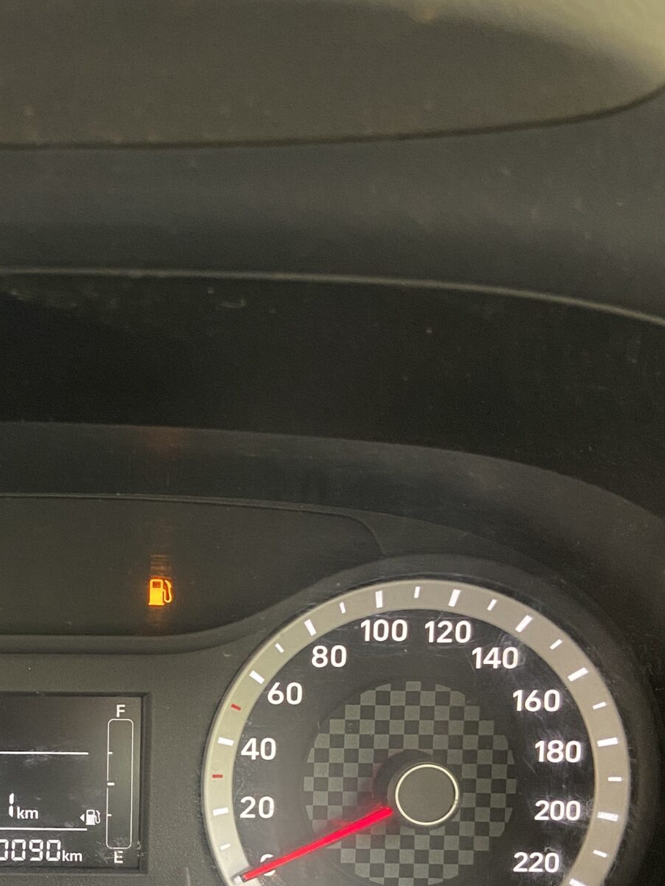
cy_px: 792
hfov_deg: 25.5
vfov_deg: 33.2
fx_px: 1408
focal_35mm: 55
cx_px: 26
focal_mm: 4.25
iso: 160
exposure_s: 1/60
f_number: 1.8
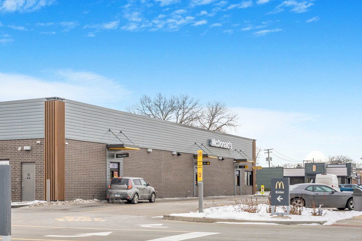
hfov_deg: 32.6
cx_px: 115
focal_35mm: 61
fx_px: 613
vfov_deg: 22.1
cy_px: 178
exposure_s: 1/320
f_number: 9
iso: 640
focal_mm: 35
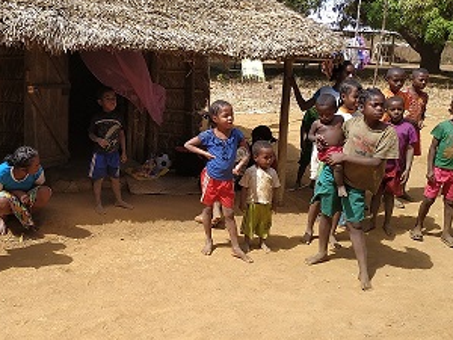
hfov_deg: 45.8
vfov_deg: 36.0
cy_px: 173
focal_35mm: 40
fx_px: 523
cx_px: 137
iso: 100
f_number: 1.9
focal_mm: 3.94
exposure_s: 1/1038
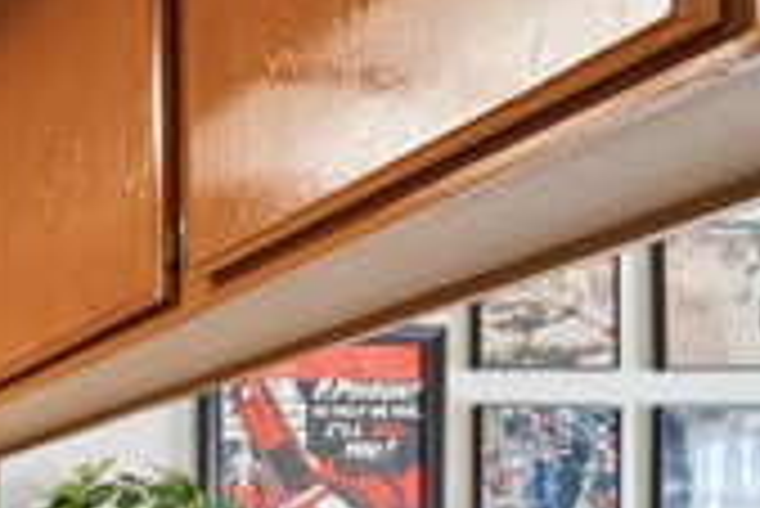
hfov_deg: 23.7
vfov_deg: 22.9
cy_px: 654
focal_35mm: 53
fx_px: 1120
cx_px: -531
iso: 100
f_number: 10
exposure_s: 3.2
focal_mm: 14
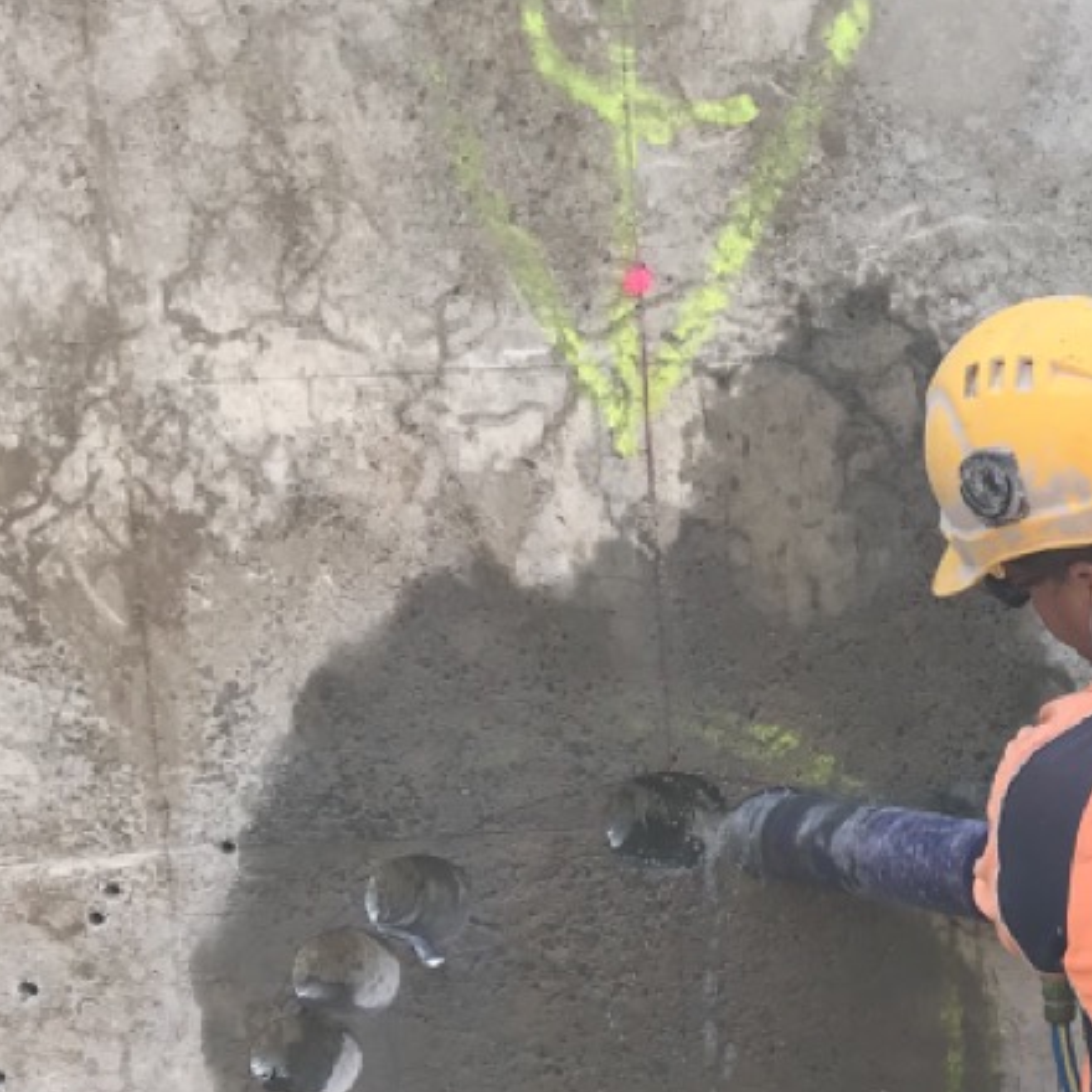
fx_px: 2570
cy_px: 1042
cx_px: 821
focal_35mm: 72
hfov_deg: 23.7
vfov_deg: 23.2
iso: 20
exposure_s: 1/674
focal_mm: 3.99
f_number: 1.8
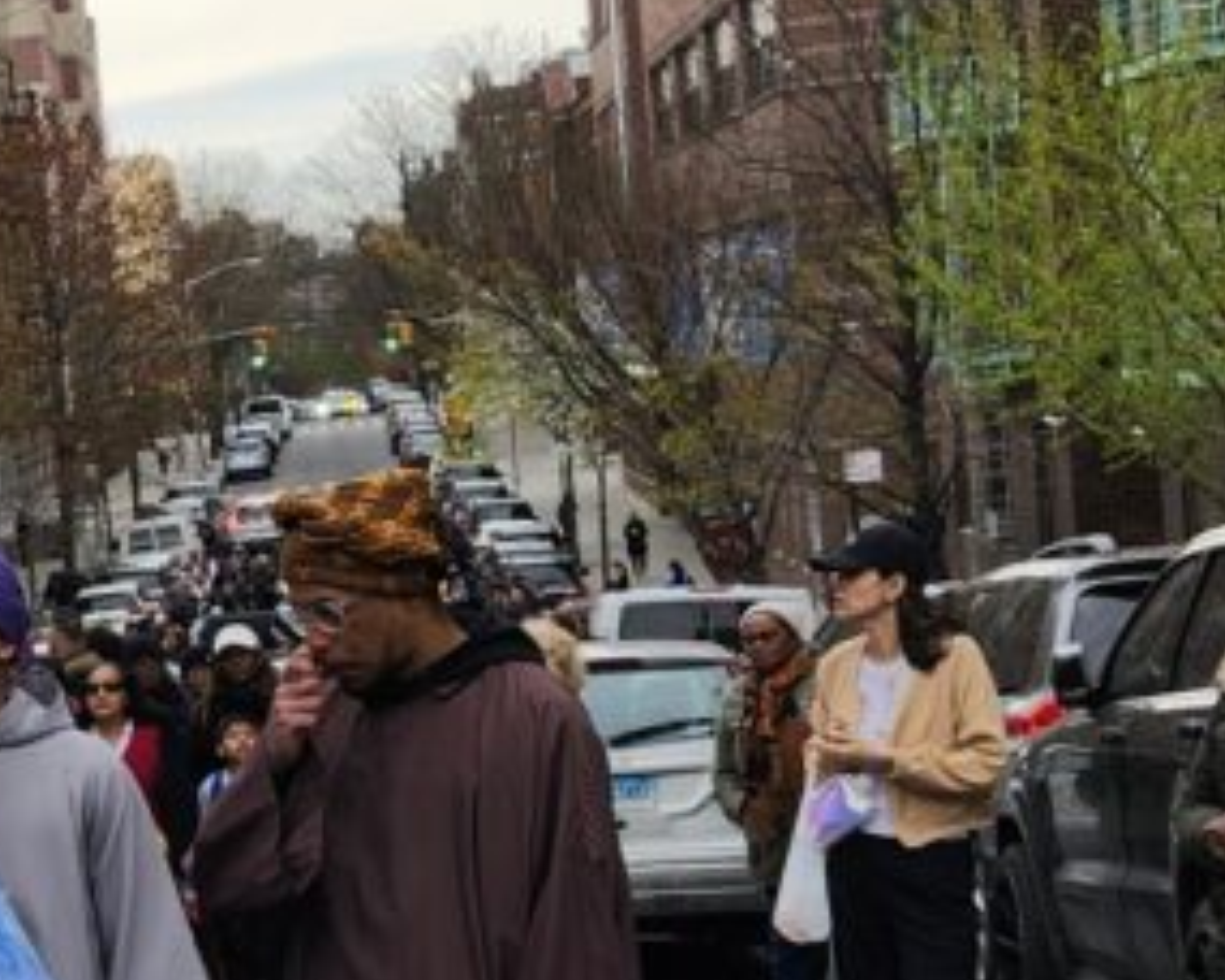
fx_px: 4061
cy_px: 774
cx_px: -318
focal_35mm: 112
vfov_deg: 13.7
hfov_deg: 16.3
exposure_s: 1/349
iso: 25
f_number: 1.8
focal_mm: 5.54
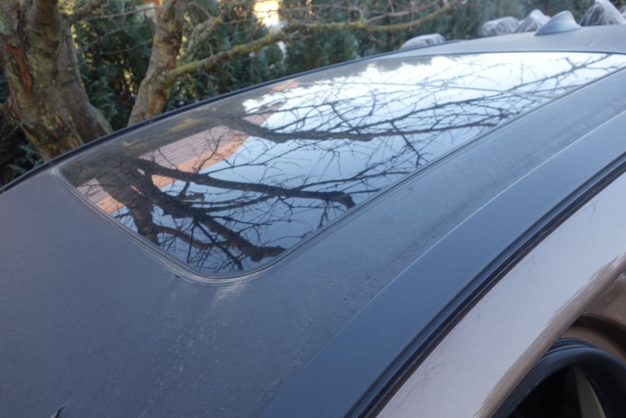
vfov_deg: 46.4
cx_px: 313
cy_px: 209
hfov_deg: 65.5
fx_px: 487
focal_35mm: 28
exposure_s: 1/25
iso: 125
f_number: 4.5
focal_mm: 10.4
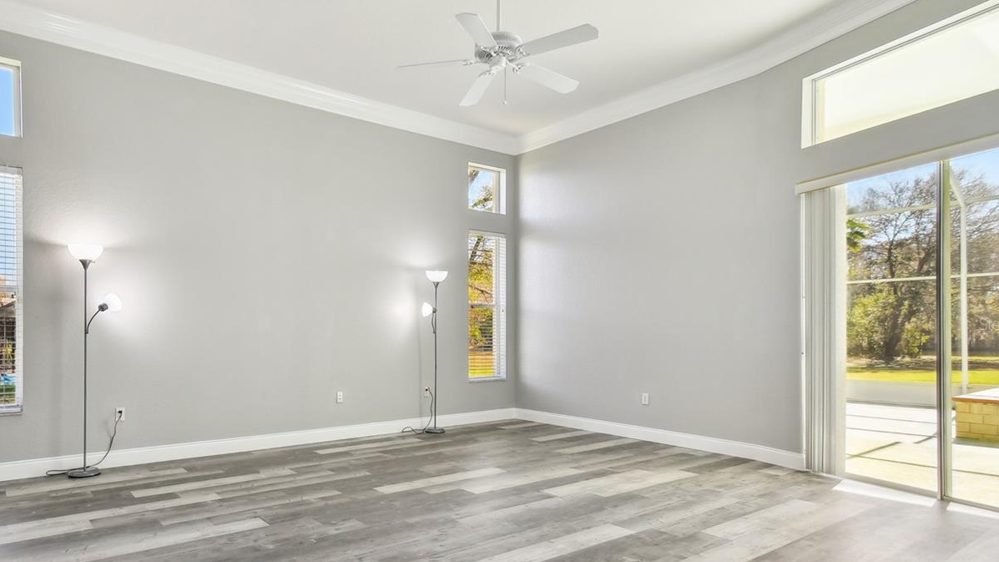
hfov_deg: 82.5
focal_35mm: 21
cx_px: 386
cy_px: 324
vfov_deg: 53.4
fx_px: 556
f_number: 7.1
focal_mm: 10
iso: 100
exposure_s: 1/15
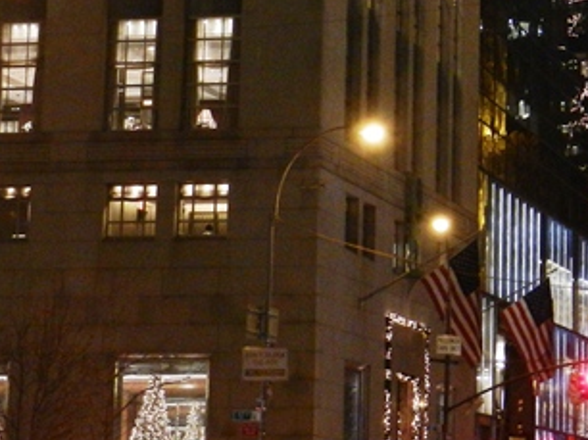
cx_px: 644
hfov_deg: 12.4
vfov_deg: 9.4
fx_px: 2665
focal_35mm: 157
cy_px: -42
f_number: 4.5
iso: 560
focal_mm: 10.9
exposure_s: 1/15
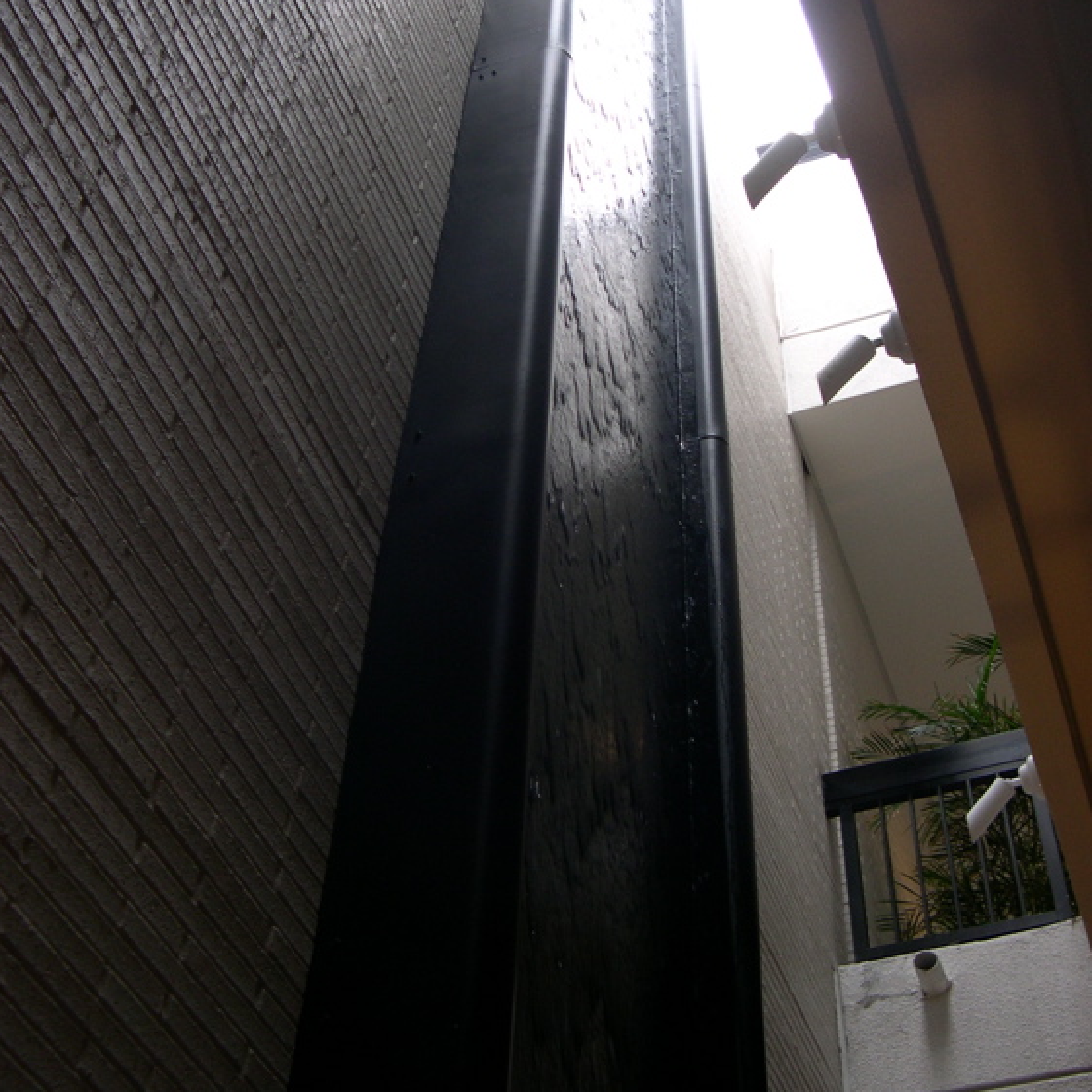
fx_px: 1713
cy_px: 425
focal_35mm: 48
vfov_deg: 35.2
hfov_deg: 35.4
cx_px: 567
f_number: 2.8
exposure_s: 1/92.6
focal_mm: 8
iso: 100
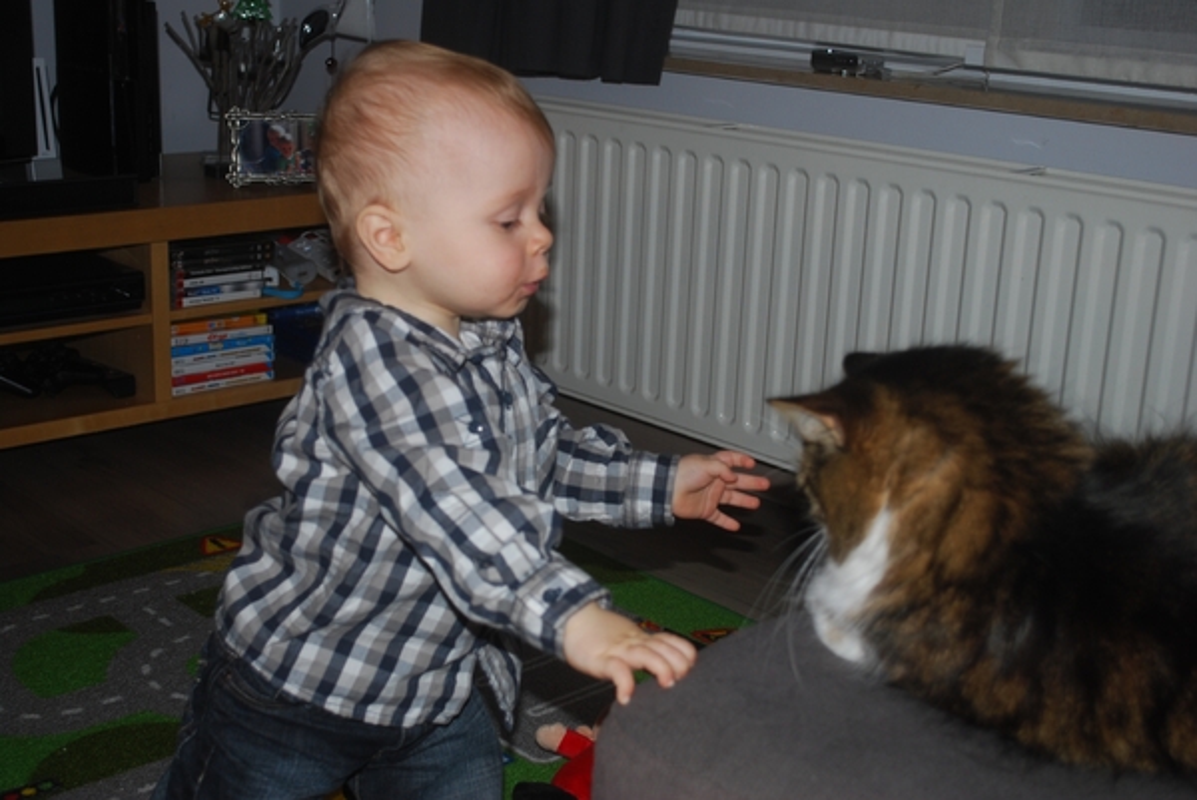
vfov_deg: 28.1
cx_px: 598
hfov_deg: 41.1
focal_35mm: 48
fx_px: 1597
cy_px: 400
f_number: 4.8
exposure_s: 1/60
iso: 200
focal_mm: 32
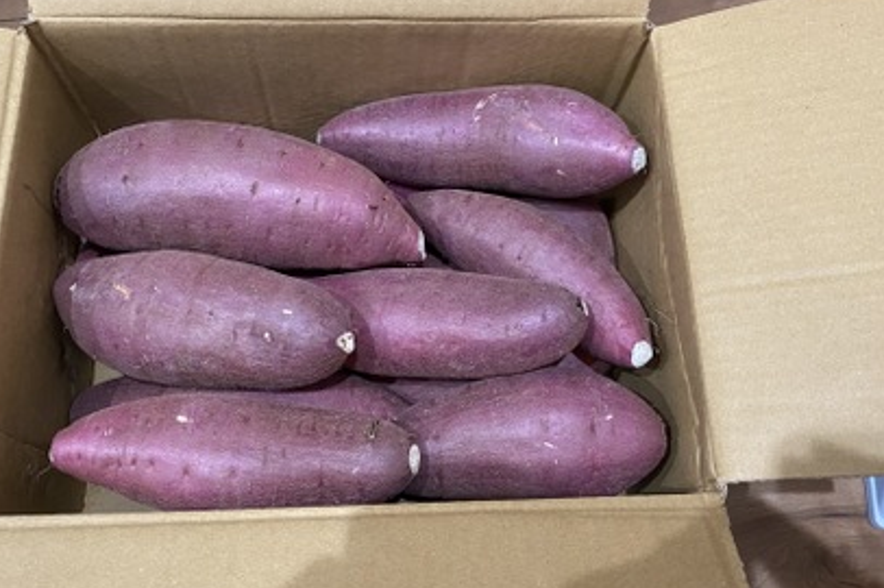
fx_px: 785
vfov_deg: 41.0
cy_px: 277
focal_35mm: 32
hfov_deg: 58.7
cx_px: 418
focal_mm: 4.25
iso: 400
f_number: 1.8
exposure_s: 1/40
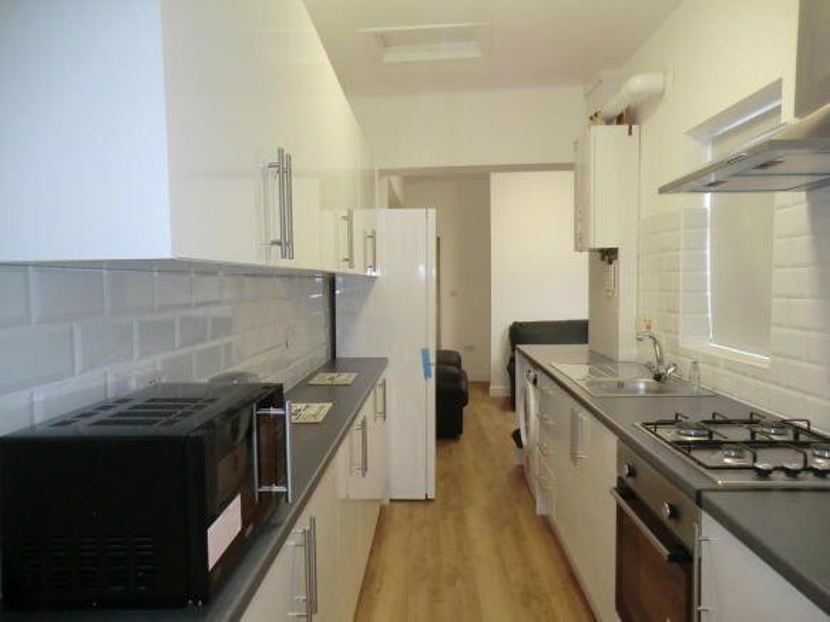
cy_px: 311
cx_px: 415
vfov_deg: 56.8
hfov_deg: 71.6
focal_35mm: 24
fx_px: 575
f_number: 3.2
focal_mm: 4.3
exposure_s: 1/60
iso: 400
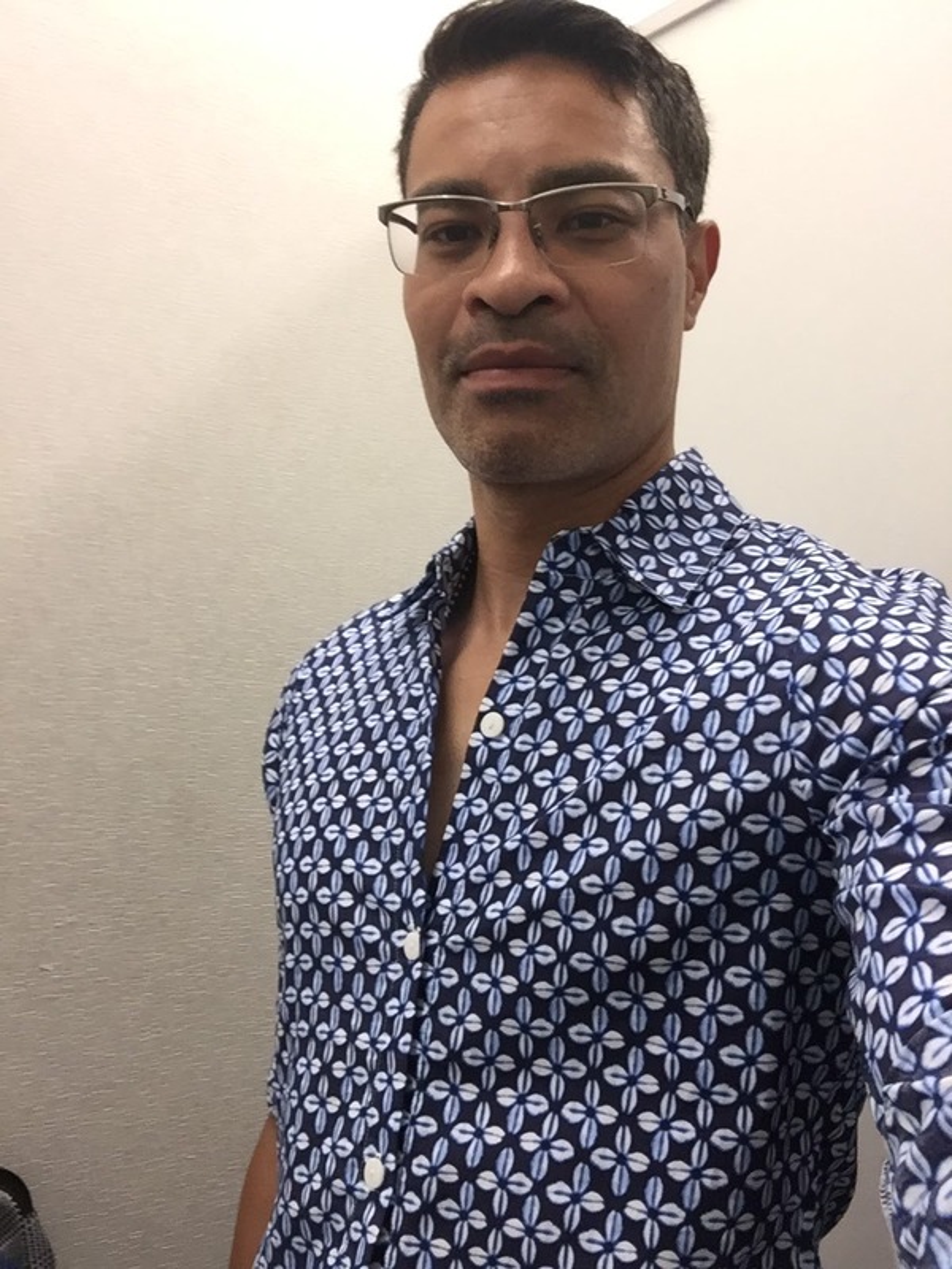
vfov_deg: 58.4
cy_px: 634
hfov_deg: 45.4
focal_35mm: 31
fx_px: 1137
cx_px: 476
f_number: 2.2
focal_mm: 2.65
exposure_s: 1/30
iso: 50
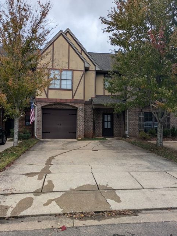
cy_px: 115
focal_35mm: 26
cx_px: 89
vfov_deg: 67.3
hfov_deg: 53.1
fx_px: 177
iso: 49
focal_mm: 5.43
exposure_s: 1/948
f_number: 1.89
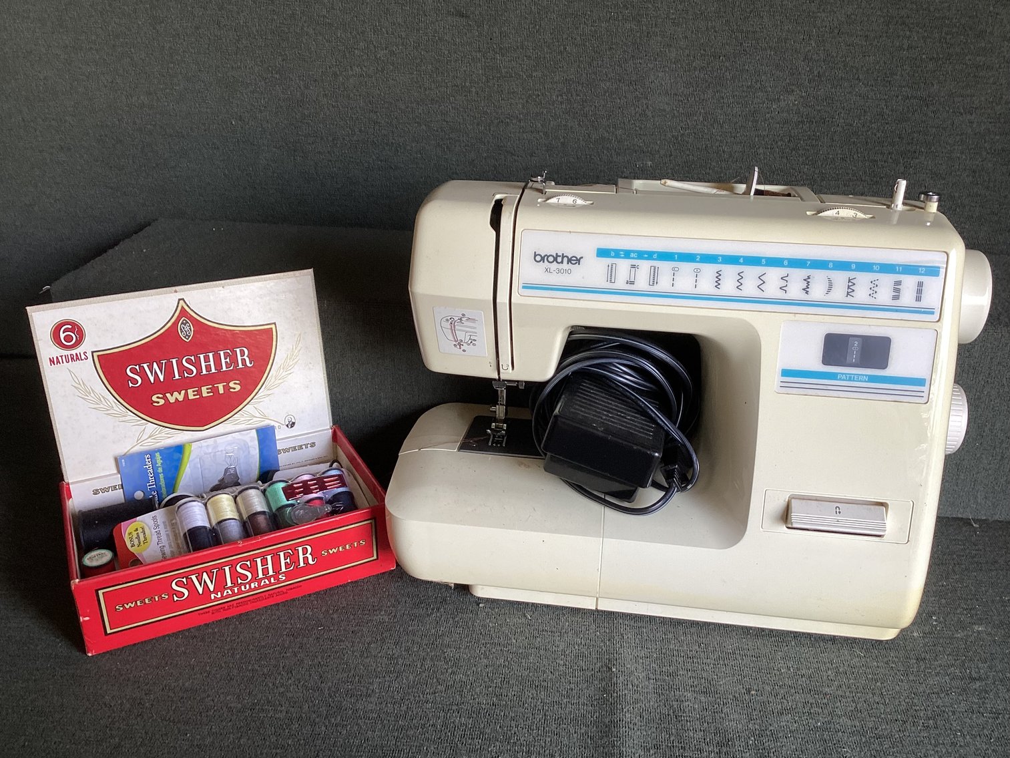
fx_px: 905
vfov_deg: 45.4
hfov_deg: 58.3
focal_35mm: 31
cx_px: 505
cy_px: 379
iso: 64
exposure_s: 1/100
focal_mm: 3.3
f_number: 2.4
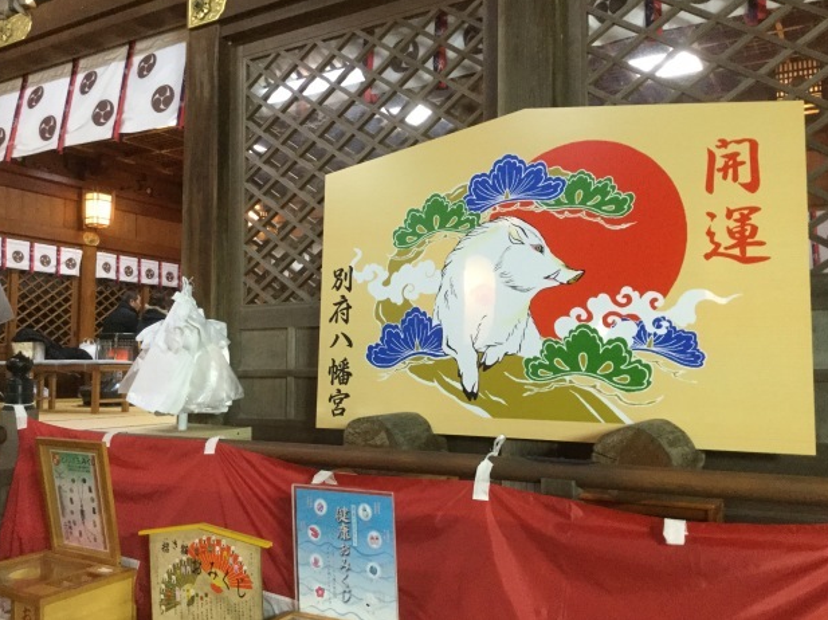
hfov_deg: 56.8
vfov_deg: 44.1
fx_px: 765
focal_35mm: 32
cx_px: 413
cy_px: 303
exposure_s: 1/20
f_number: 2.4
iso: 200
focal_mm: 3.3
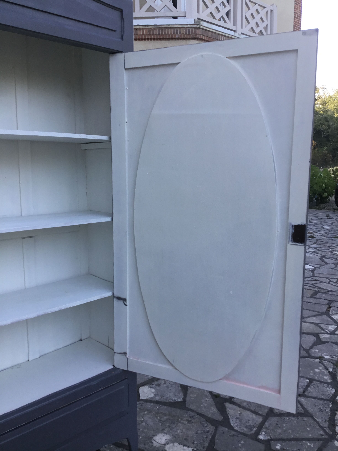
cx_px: 169
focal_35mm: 31
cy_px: 226
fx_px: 404
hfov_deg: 45.4
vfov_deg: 58.4
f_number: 2.4
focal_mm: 3.3
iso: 25
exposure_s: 1/109
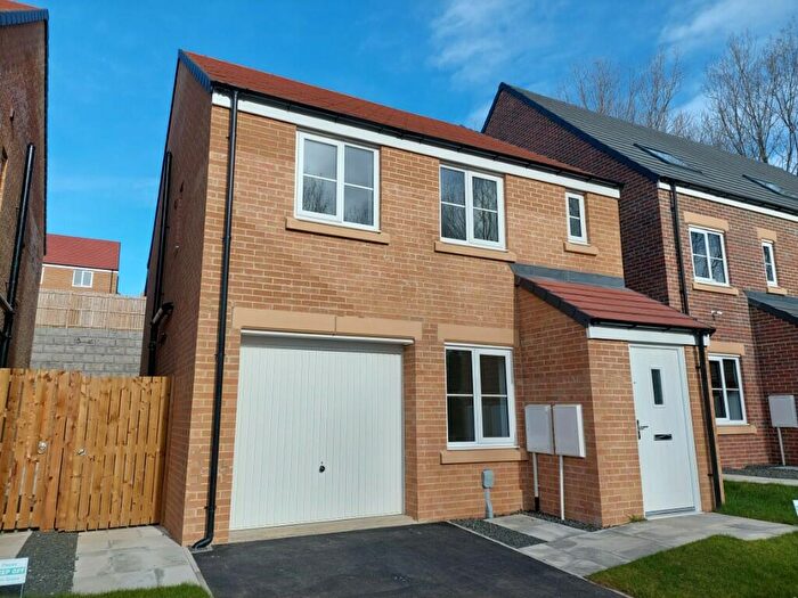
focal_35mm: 25
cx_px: 399
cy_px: 299
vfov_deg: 54.9
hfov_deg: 69.4
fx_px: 576
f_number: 1.8
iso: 40
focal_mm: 5.23
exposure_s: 1/1574
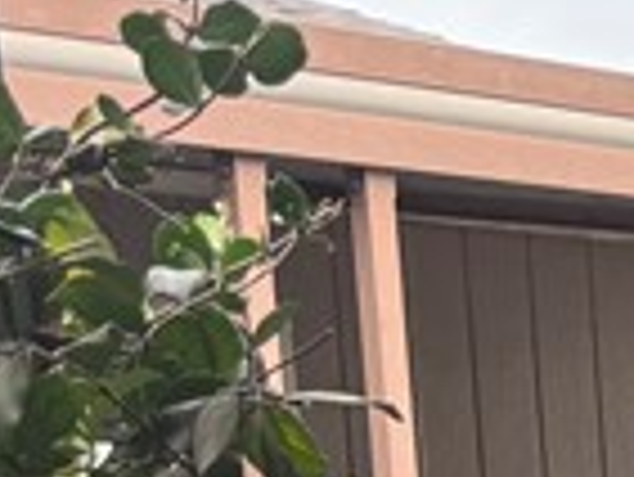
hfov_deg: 8.9
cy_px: 1350
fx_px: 3190
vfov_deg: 7.6
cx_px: 2005
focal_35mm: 174
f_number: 1.78
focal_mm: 6.76
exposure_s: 1/222
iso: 100
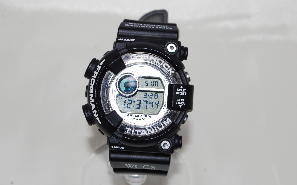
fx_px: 599
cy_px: 92
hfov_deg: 27.8
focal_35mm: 74
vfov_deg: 17.6
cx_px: 148
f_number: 11
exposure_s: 1/60
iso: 200
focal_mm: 48
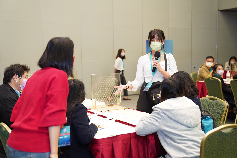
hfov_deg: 41.1
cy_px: 79
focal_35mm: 48
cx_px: 118
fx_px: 316
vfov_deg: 28.1
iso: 1600
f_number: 3.2
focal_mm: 48
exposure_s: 1/200
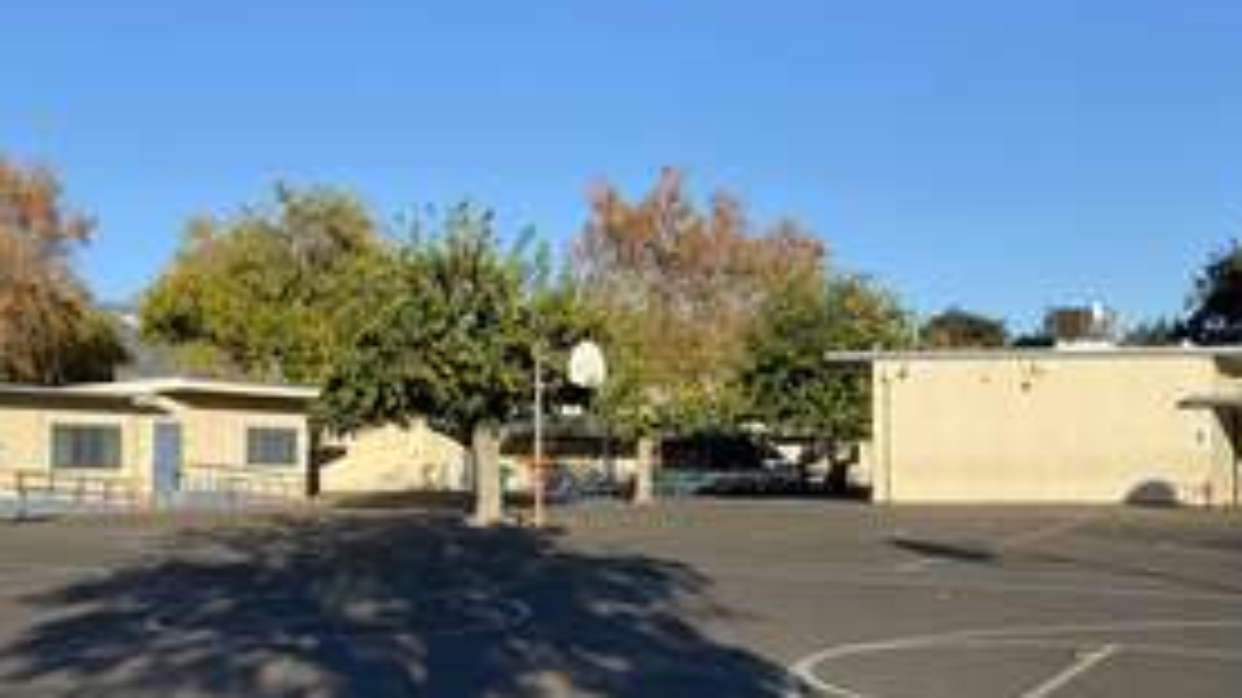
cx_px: 464
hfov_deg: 48.9
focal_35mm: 41
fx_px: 1350
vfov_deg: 28.7
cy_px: 482
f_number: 1.8
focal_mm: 4.25
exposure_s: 1/1965
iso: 32
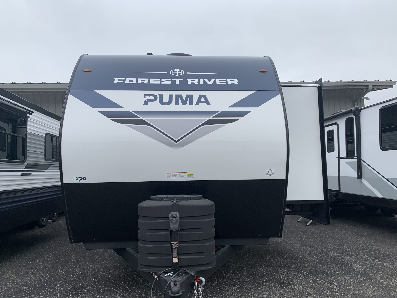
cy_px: 149
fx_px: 298
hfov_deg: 67.3
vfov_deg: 53.1
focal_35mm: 26
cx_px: 198
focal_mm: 4.25
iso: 25
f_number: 1.8
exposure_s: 1/1065
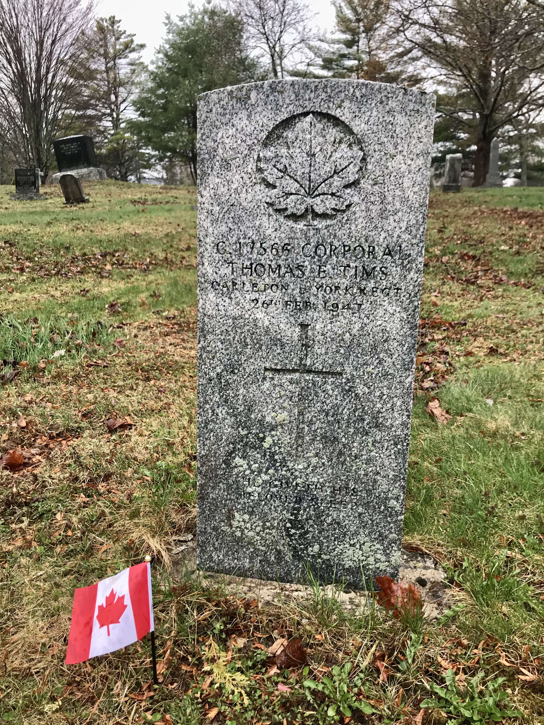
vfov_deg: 63.4
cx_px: 272
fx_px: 587
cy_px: 362
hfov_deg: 49.7
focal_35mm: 28
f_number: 1.8
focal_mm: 3.99
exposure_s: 1/120
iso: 25
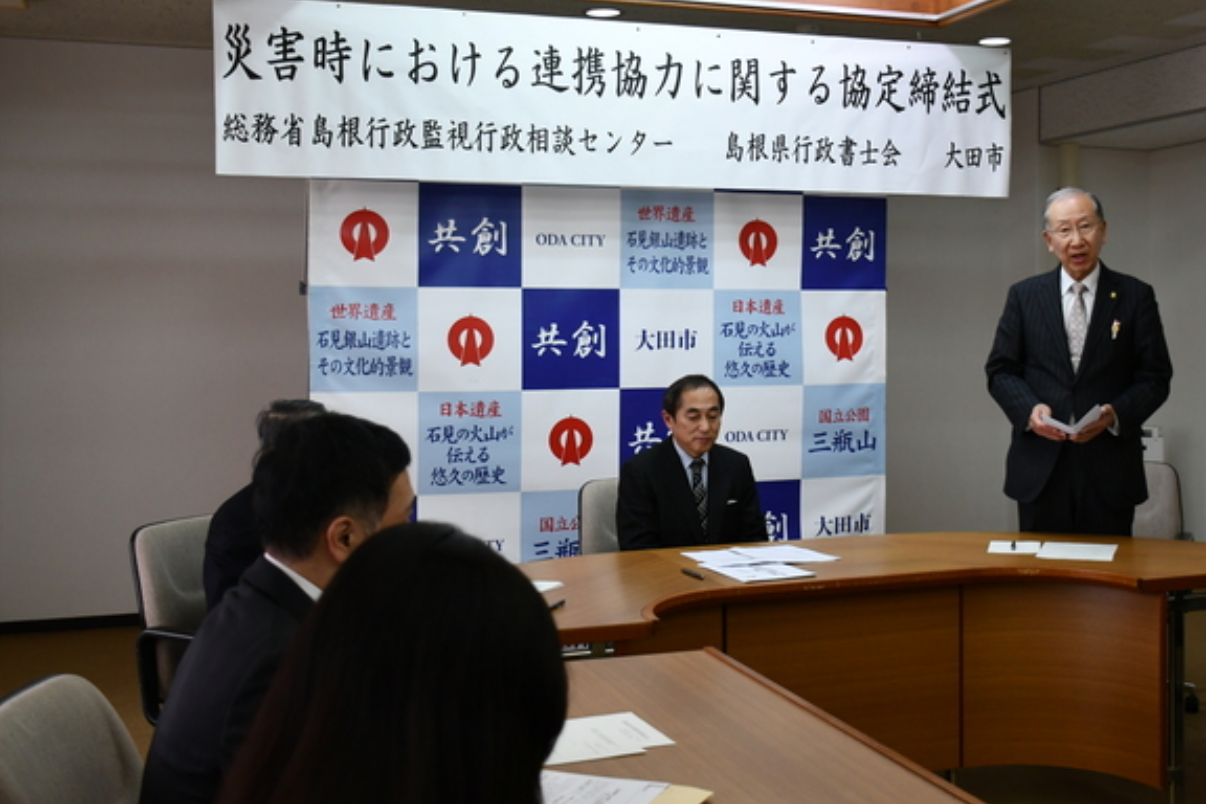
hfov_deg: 45.0
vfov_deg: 31.1
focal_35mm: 43
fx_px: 1440
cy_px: 325
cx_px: 761
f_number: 3.8
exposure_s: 1/250
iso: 720
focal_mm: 23
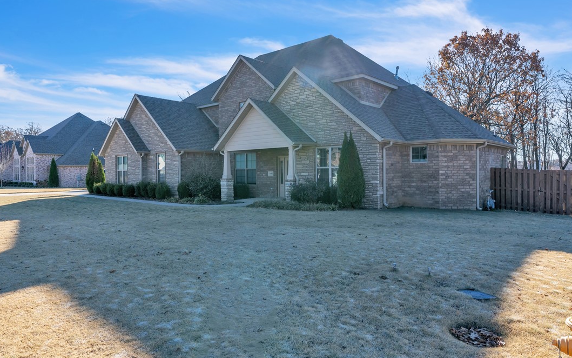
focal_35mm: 23
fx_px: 359
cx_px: 281
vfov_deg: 53.0
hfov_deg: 77.1
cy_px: 175
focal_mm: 22
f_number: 9
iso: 250
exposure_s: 1/640
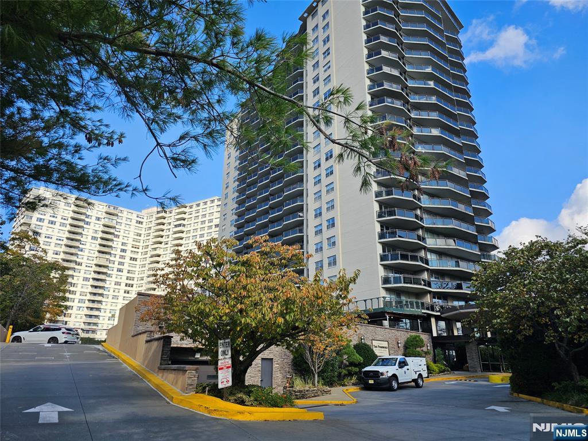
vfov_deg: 58.9
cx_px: 294
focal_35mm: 23
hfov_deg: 73.9
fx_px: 391
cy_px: 220
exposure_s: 1/405
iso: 10
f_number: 1.7
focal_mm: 6.3
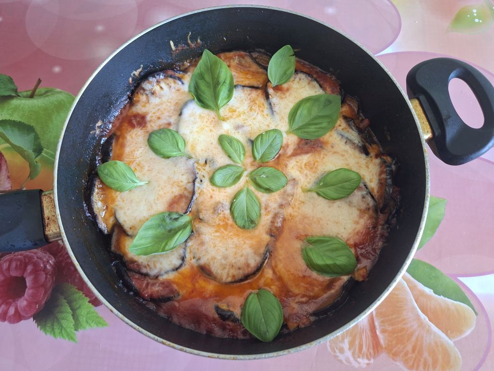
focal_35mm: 23
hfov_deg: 73.9
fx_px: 328
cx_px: 247
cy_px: 186
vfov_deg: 58.9
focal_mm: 5.54
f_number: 1.8
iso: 320
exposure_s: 1/33
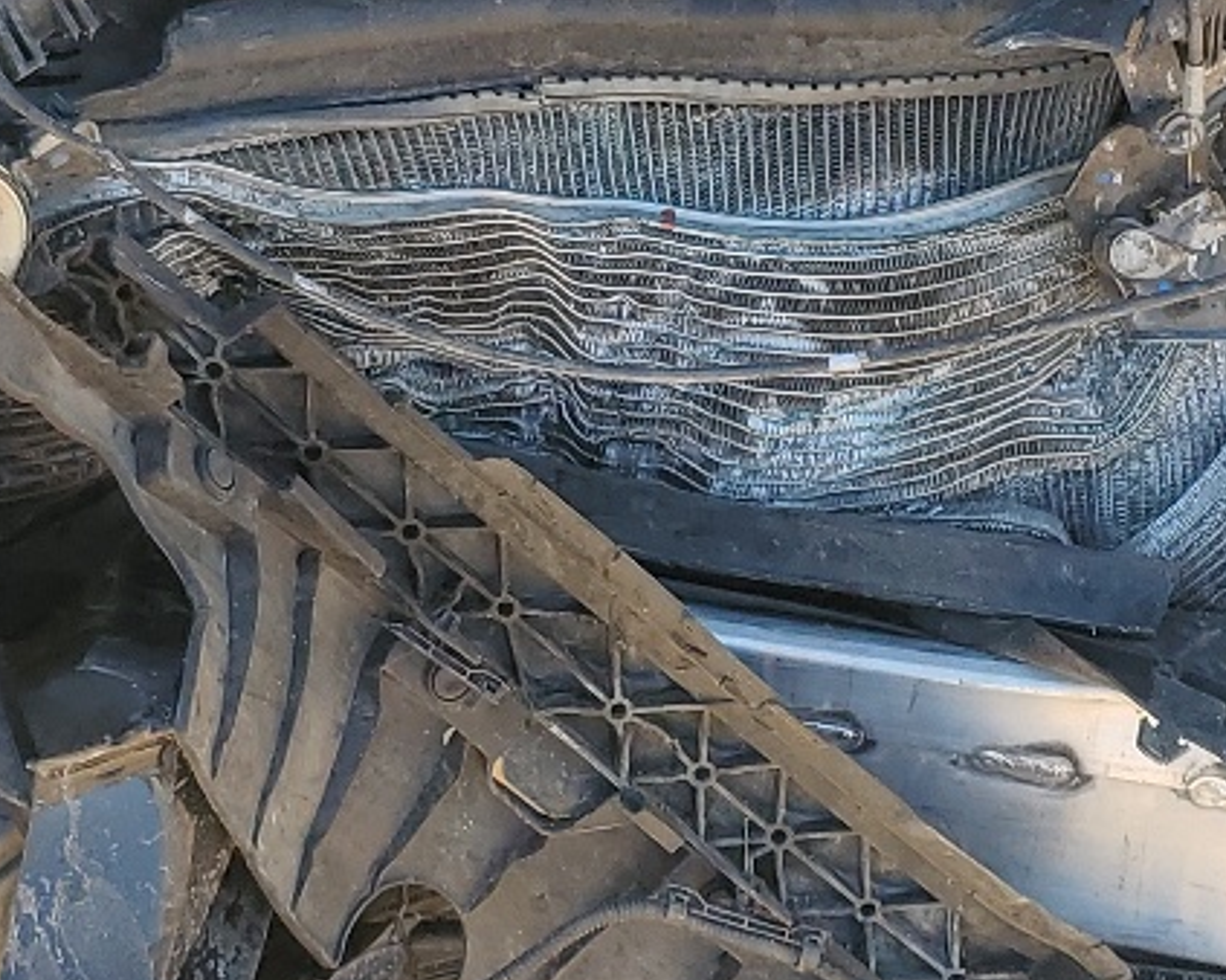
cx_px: 603
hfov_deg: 20.0
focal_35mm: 96
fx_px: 3482
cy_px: 206
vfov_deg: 15.9
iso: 50
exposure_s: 1/625
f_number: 1.5
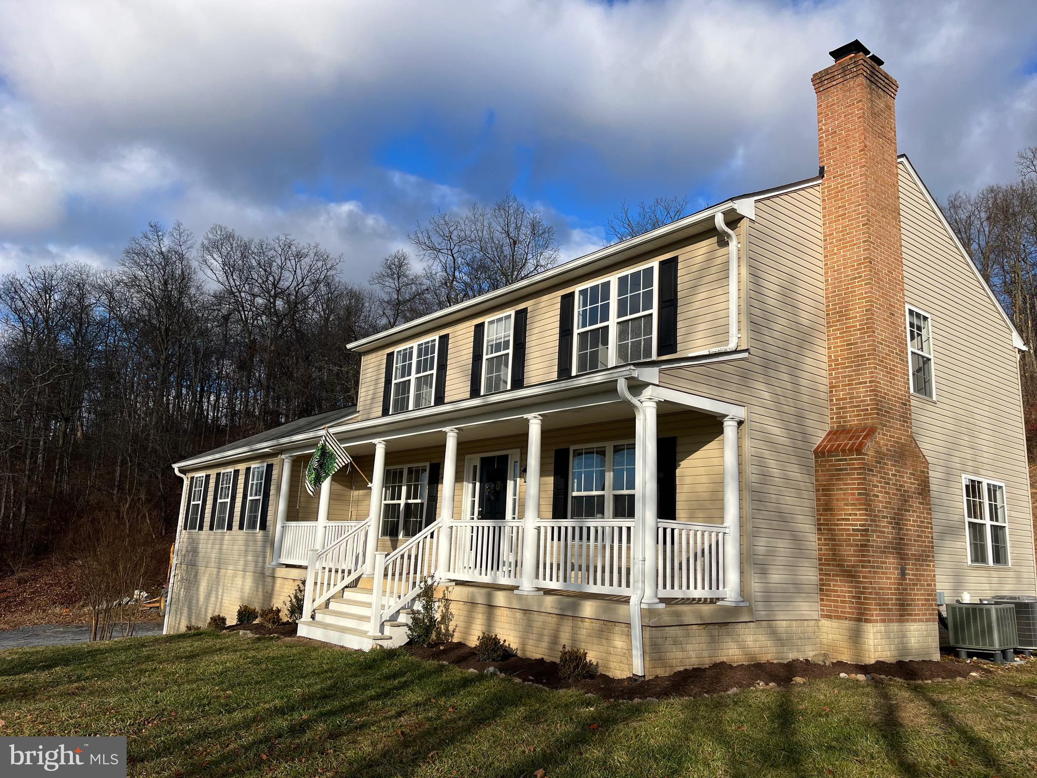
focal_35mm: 26
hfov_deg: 67.3
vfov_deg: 53.1
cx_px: 518
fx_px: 779
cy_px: 389
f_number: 1.6
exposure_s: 1/3135
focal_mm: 5.1
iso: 50
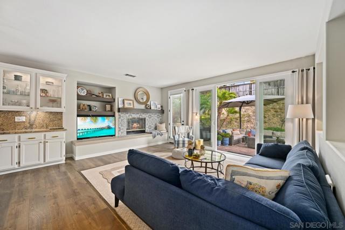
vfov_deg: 81.2
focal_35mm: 14
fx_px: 134
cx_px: 172
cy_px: 115
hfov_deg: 104.2
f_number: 8
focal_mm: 14
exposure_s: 1/6
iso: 320
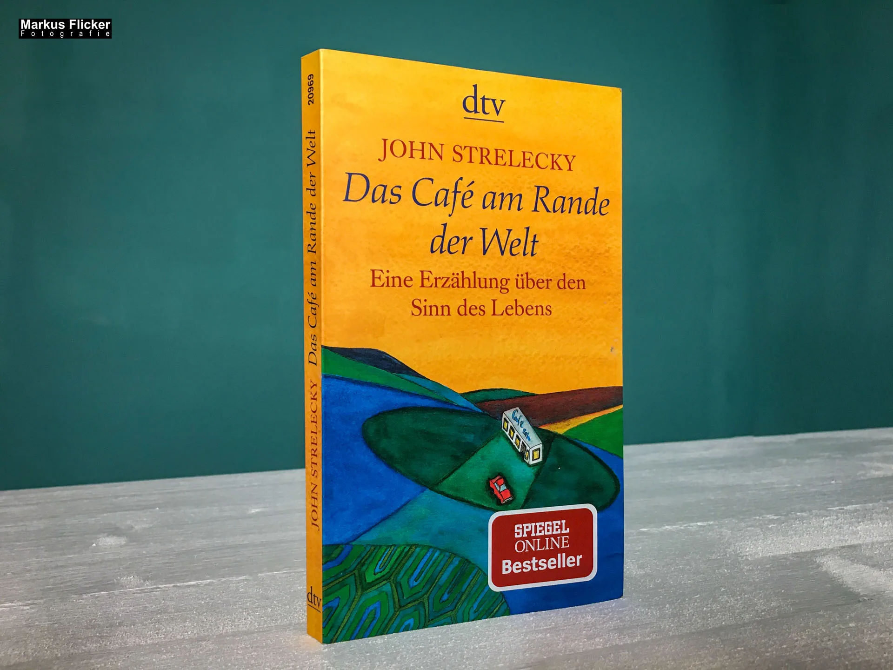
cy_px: 335
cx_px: 446
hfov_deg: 61.7
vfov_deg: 48.2
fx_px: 748
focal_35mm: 29
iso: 100
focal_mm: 4.15
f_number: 2.2
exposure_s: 1/35
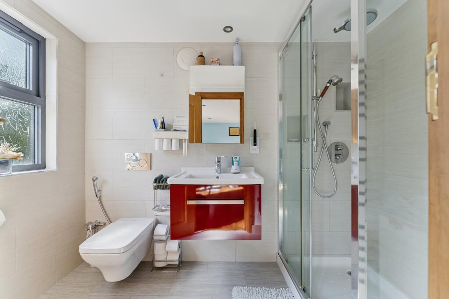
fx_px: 182
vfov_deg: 78.9
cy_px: 150
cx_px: 224
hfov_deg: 101.9
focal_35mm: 15
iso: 250
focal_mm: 14.6
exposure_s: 1/50
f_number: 9
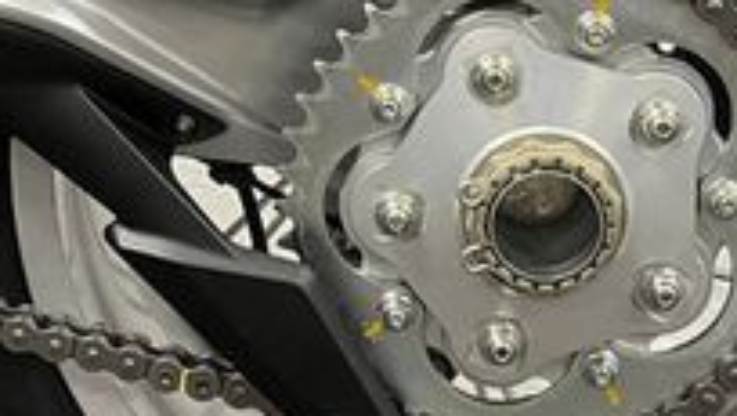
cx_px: 397
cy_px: 54
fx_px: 1740
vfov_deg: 13.5
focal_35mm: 89
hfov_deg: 23.9
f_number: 1.6
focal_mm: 5.1
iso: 200
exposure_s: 1/50
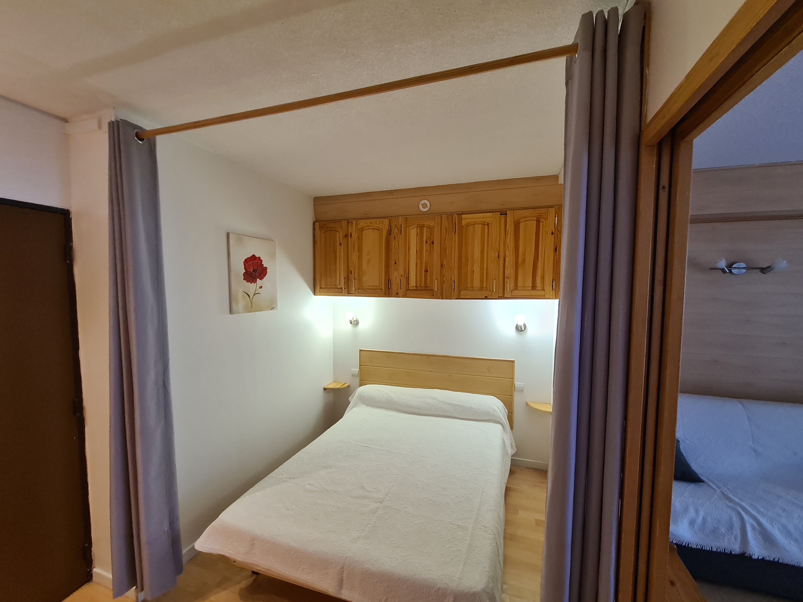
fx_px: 302
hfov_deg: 106.2
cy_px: 301
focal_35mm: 13
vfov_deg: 89.9
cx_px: 402
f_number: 2.2
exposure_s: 1/50
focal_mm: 2.2
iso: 250
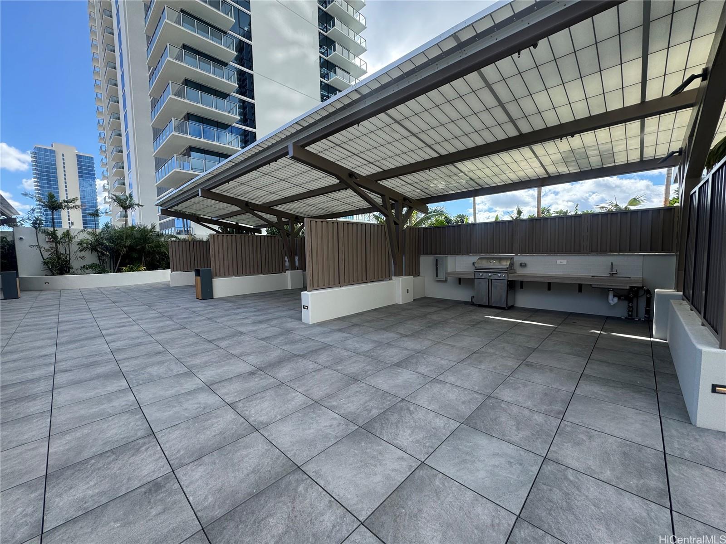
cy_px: 272
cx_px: 363
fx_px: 294
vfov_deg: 85.7
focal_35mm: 14
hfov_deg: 102.1
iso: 40
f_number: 2.2
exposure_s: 1/522
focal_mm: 2.22
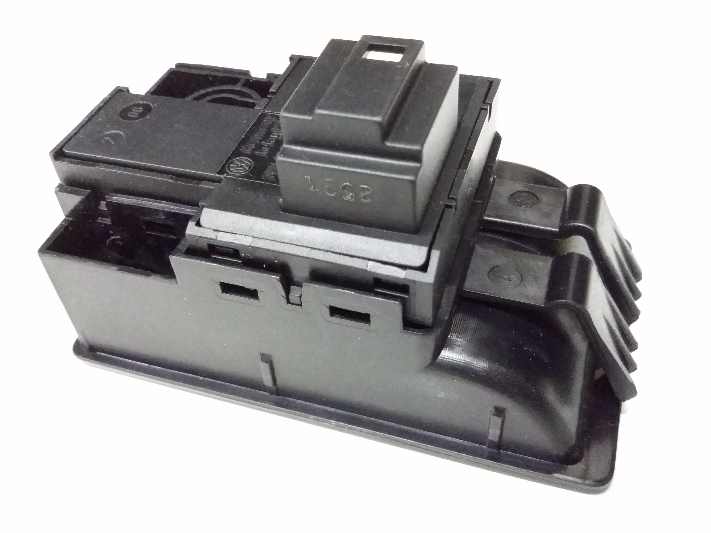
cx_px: 356
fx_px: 657
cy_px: 266
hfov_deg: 56.8
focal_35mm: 32
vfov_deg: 44.2
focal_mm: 3.4
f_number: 2.4
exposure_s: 1/15
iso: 1000
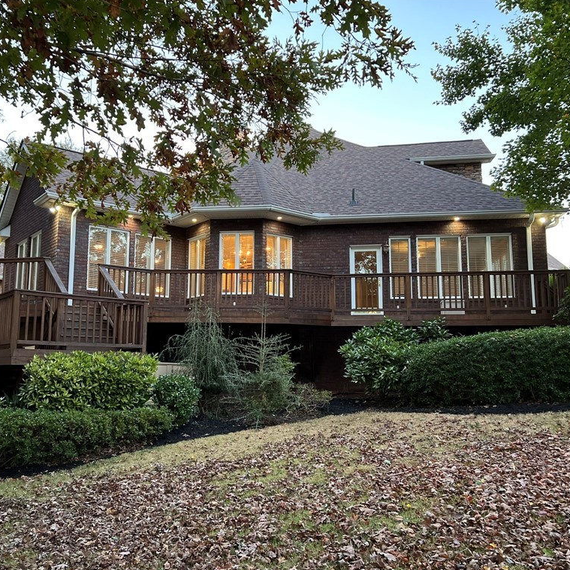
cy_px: 286
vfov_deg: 52.5
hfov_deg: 52.3
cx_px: 244
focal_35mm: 31
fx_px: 578
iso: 250
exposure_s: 1/60
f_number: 1.5
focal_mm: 5.7
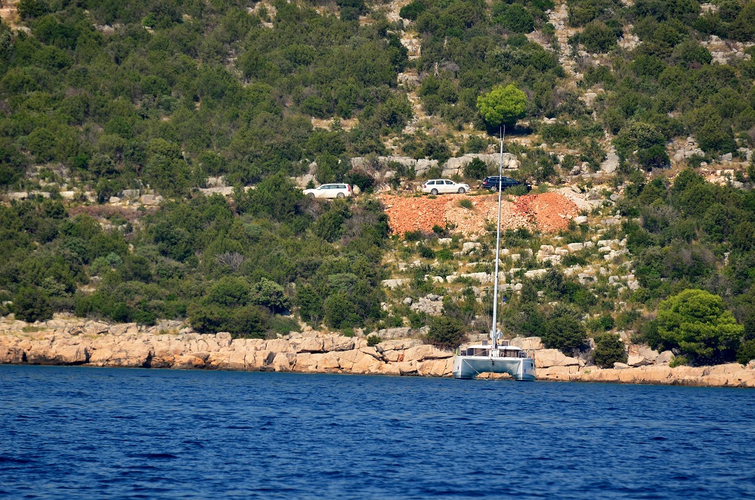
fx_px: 7846
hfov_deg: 5.5
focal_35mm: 375
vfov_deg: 3.6
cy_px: 250
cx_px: 378
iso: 400
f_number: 5.6
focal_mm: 250
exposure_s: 1/2000
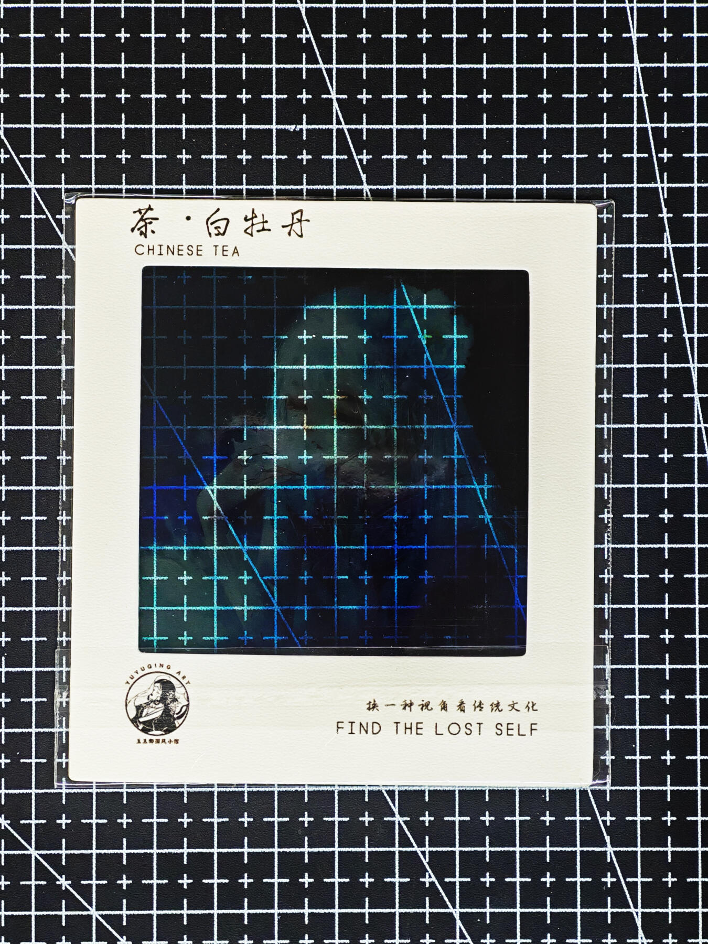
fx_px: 2291
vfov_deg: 23.3
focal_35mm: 84
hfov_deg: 17.6
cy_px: 472
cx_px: 354
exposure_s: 1/33
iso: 400
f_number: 2.4
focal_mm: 8.67
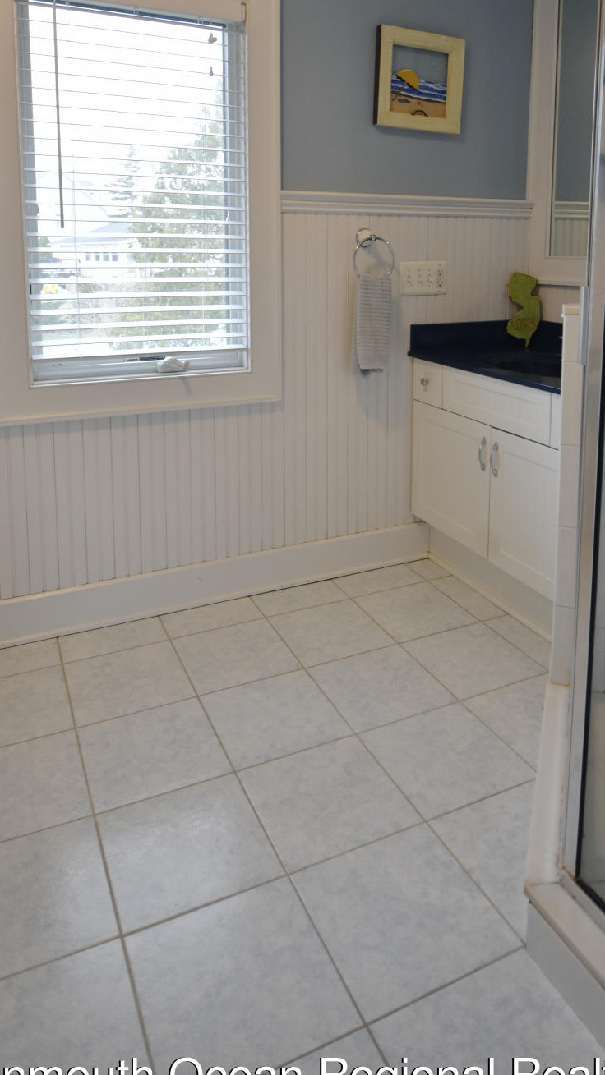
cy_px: 327
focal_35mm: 24
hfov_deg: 47.6
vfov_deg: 73.1
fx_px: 685
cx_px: 333
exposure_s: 1/60
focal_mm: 10
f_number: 4
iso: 400
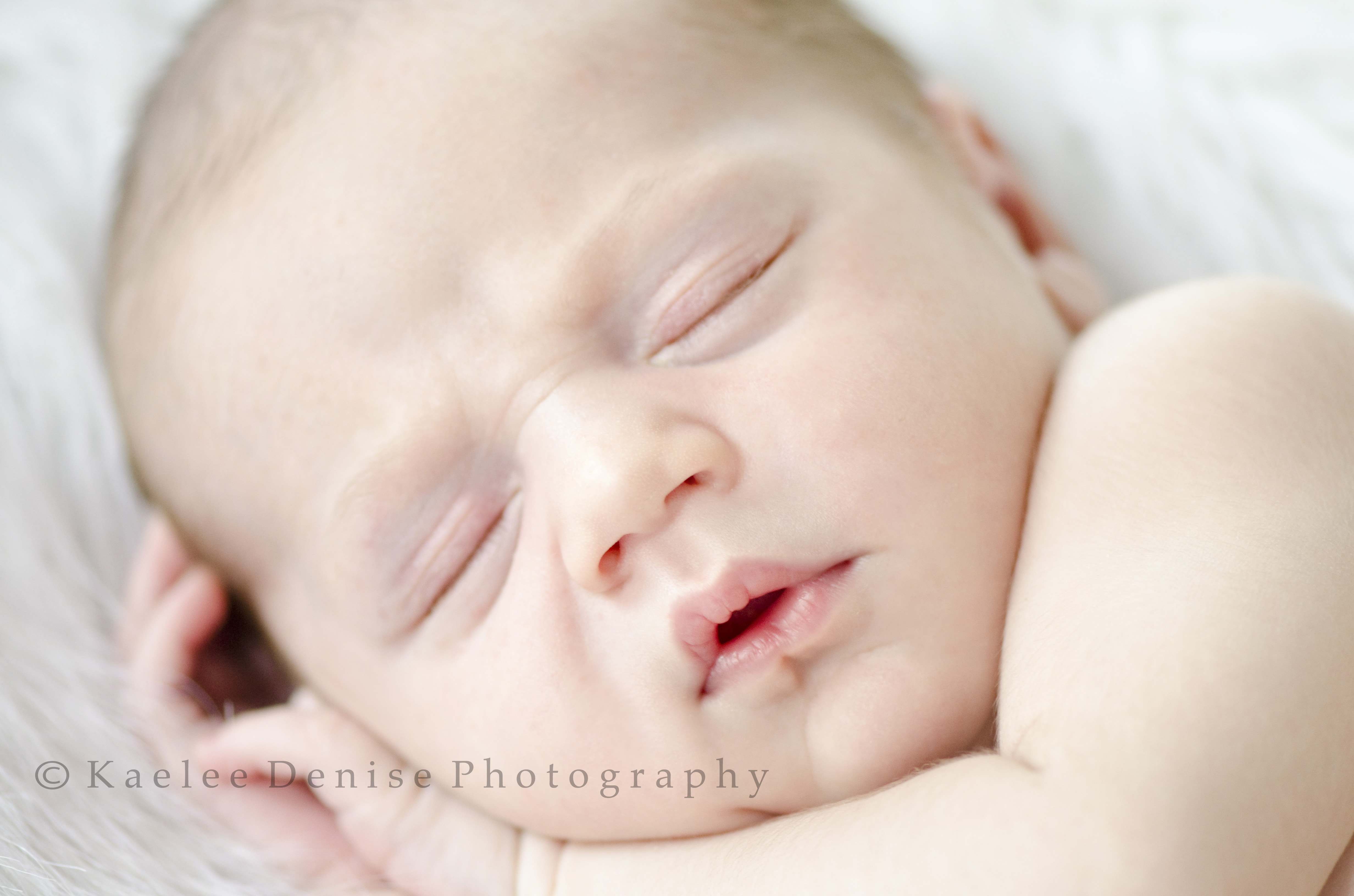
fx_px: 5911
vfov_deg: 8.7
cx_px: 677
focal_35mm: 158
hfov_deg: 13.1
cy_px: 448
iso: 320
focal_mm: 105
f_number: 3
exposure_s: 1/30
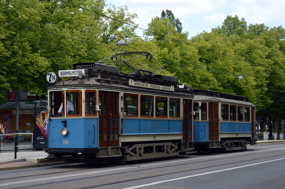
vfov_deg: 18.2
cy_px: 94
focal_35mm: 75
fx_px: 593
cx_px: 142
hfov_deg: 27.0
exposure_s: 1/125
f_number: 5.6
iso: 100
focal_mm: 50
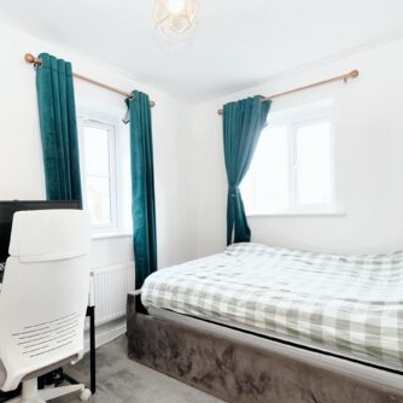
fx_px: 290
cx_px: 157
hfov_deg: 68.8
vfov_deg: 69.5
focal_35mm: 22
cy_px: 216
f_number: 4
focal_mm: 10
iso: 640
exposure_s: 1/60
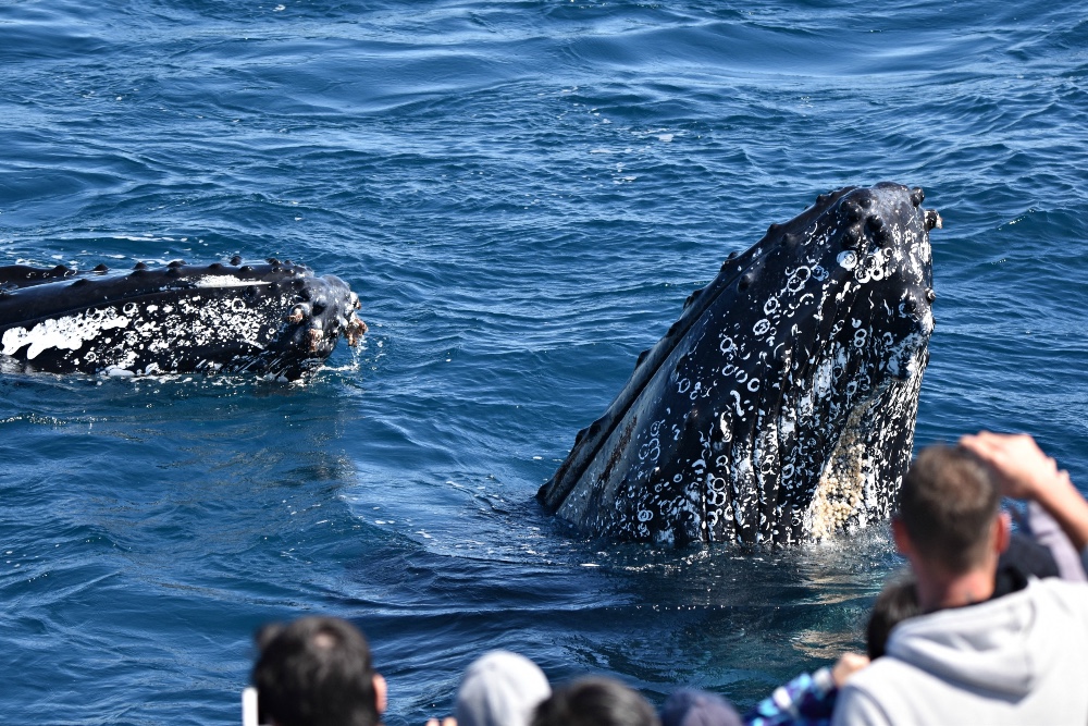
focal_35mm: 225
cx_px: 544
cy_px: 363
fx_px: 6801
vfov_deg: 6.1
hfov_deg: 9.1
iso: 400
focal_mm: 150
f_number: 5.6
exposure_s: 1/1600
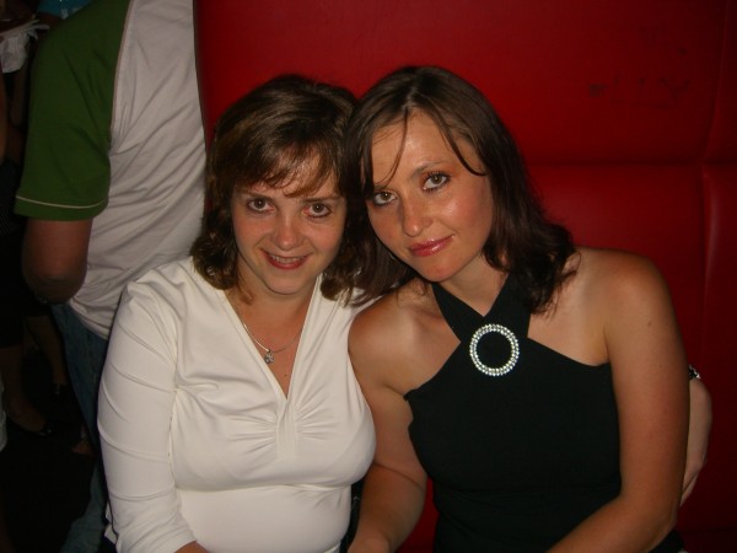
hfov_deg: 49.0
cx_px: 368
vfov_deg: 37.7
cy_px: 276
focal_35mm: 38
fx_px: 809
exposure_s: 1/60
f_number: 2.8
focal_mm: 7.9
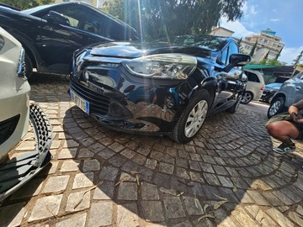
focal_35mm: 13
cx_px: 152
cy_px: 114
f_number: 2.2
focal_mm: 2.2
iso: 50
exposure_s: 1/1132
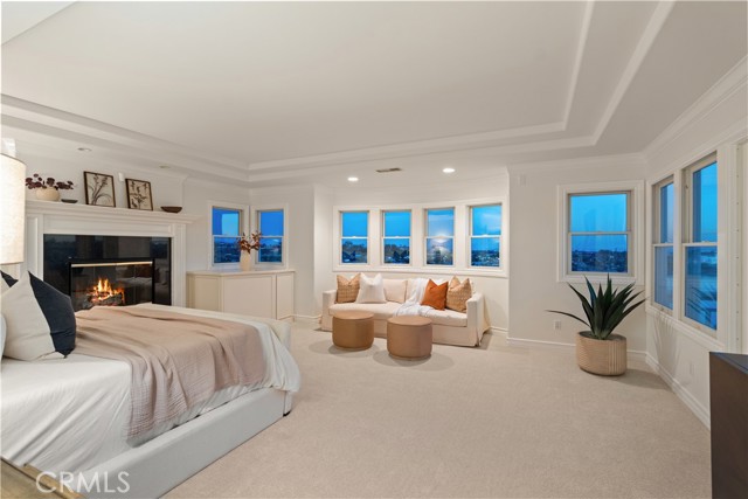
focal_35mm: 16
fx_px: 332
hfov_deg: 96.7
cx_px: 374
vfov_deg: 73.8
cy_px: 250
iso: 1000
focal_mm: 16
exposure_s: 1/6
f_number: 4.5
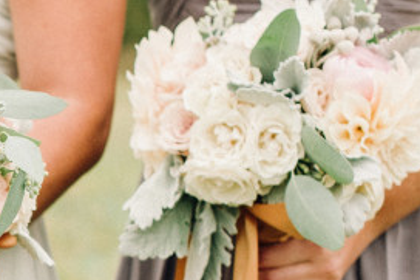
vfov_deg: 7.3
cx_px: -218
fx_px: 2192
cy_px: 292
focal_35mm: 188
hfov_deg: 10.5
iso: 400
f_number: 2.8
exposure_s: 1/1000
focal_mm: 50
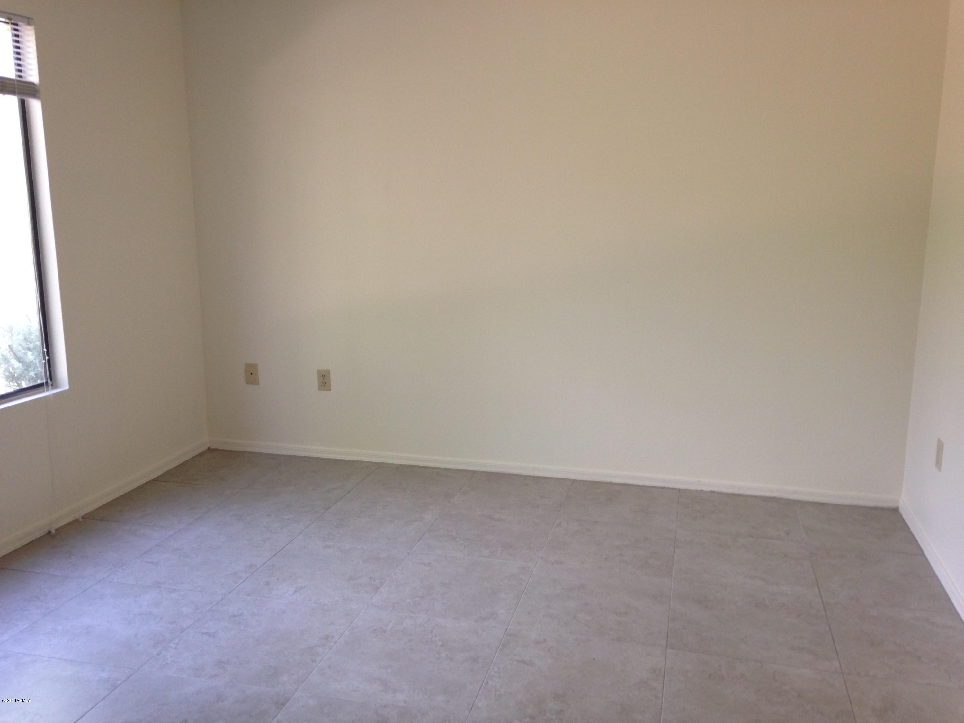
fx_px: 919
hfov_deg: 55.4
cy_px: 362
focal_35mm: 33
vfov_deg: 42.9
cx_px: 482
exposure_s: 1/24
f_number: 2.4
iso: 50
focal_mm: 4.12
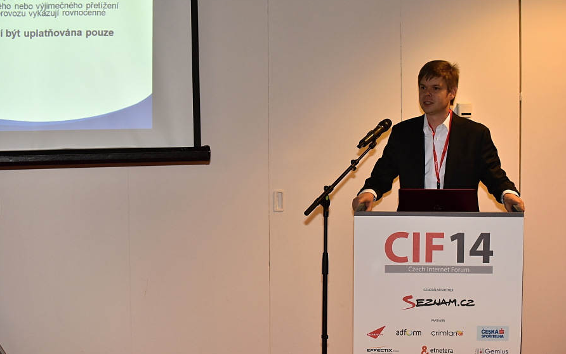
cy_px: 177
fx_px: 1110
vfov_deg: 18.1
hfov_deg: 28.6
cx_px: 284
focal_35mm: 72
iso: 2000
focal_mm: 70
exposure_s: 1/200
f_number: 5
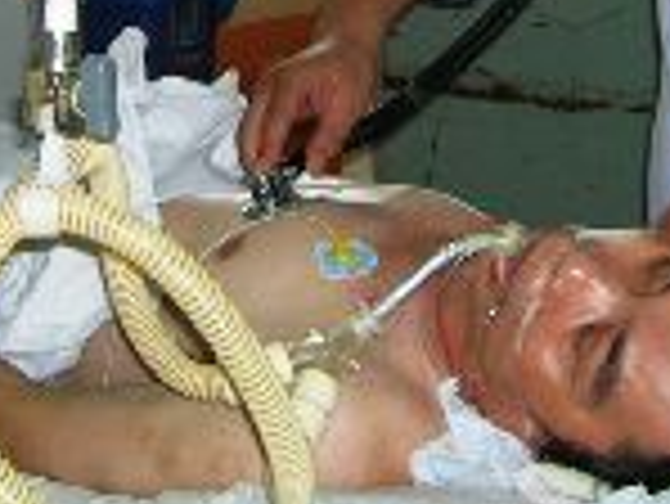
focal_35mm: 102
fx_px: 1976
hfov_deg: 19.2
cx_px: 306
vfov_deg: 14.2
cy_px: -68
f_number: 2.9
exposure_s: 1/60.1
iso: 50
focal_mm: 5.7
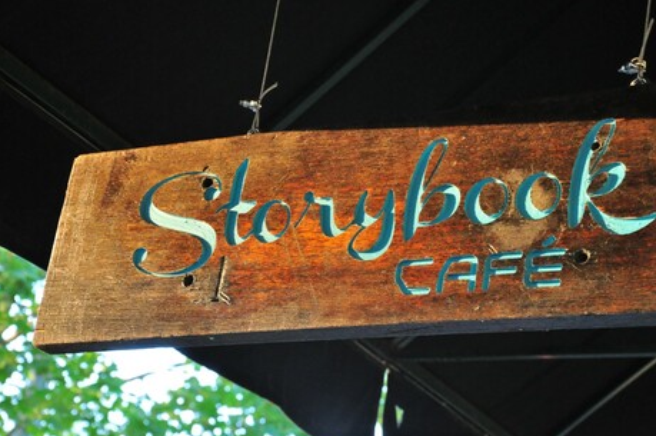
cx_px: 342
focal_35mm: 91
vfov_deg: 15.0
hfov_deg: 22.4
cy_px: 217
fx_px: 1656
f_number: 7.1
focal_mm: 58
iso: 1600
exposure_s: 1/50
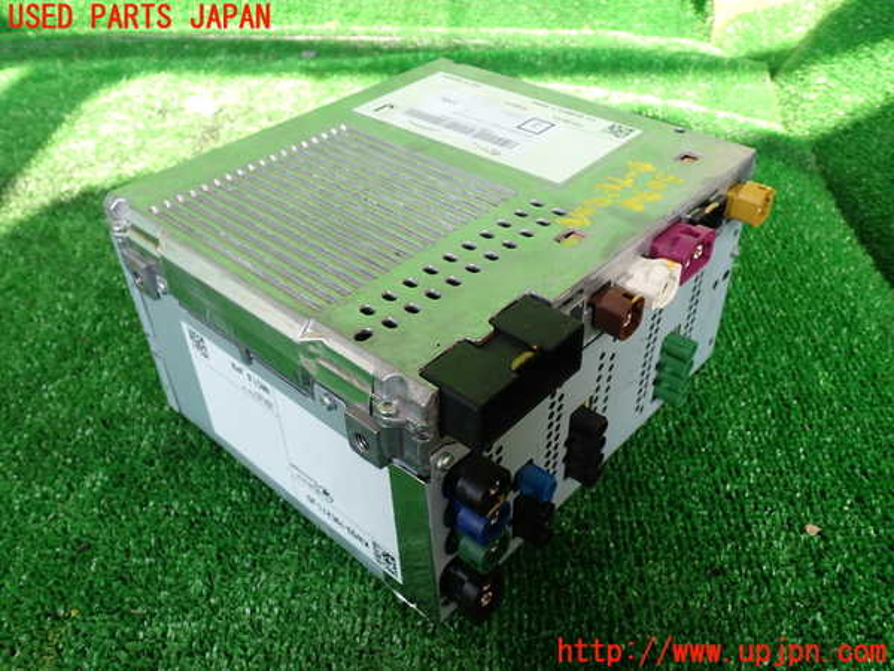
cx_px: 447
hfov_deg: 60.0
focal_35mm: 30
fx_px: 775
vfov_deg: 46.8
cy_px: 336
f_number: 3.2
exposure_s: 1/100
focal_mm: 5.4
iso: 100
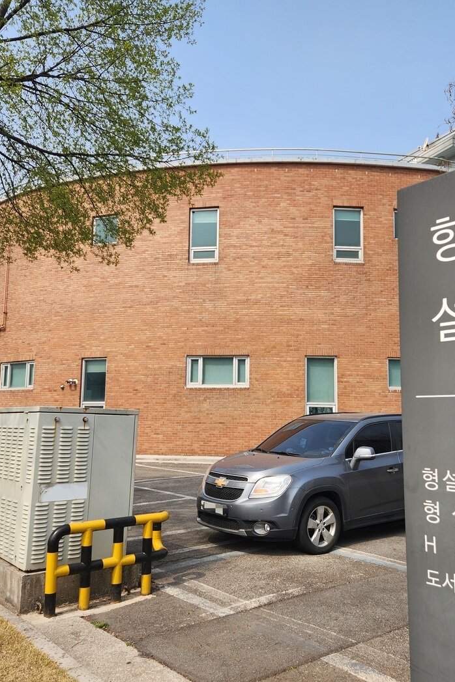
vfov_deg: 58.7
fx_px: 607
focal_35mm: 32
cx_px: 269
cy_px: 341
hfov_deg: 41.0
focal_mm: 5.4
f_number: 1.8
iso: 20
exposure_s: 1/1429
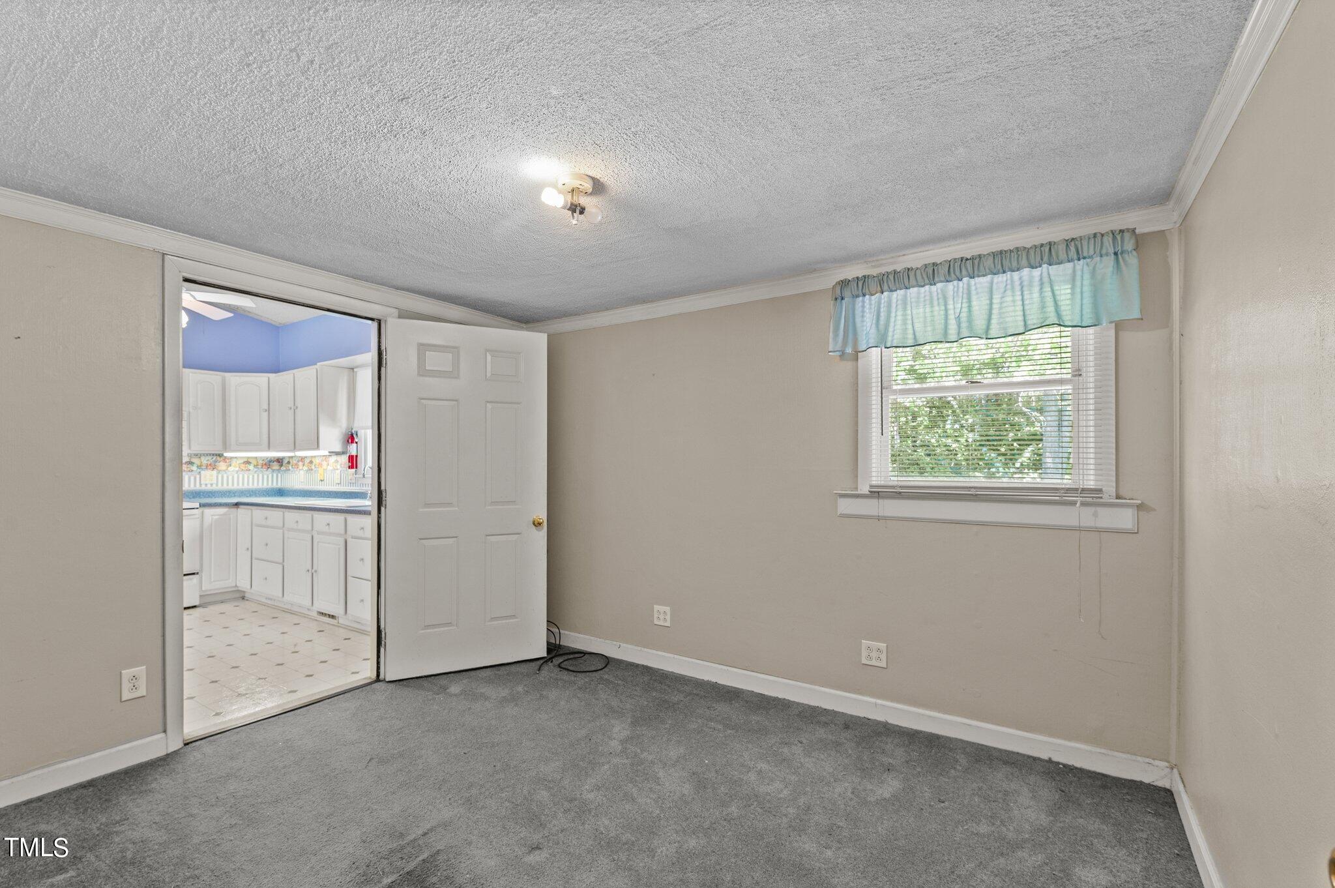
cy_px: 444
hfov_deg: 100.4
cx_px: 668
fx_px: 556
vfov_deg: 77.2
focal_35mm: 15
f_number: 6.3
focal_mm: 15
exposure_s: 1/2
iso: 400
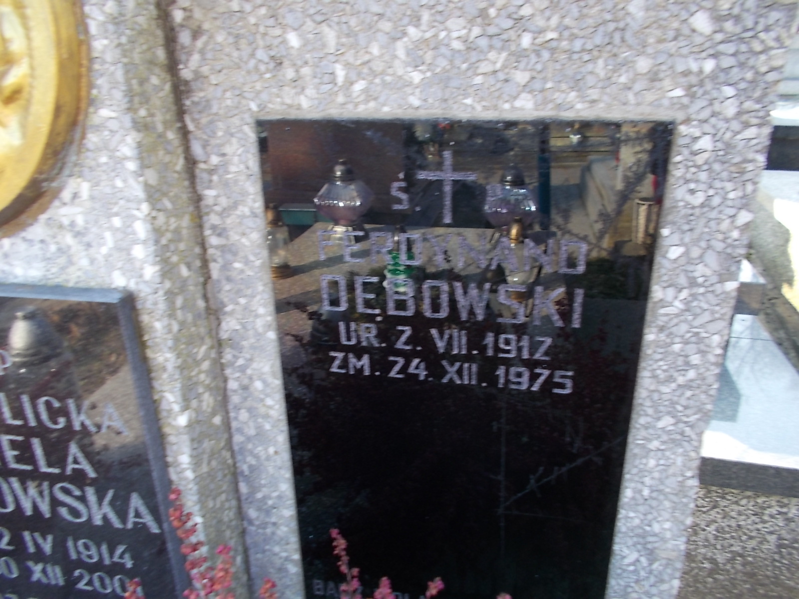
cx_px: 400
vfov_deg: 53.1
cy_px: 300
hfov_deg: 67.3
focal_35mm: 26
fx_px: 600
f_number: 3.2
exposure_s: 1/50
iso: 80
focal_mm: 4.6
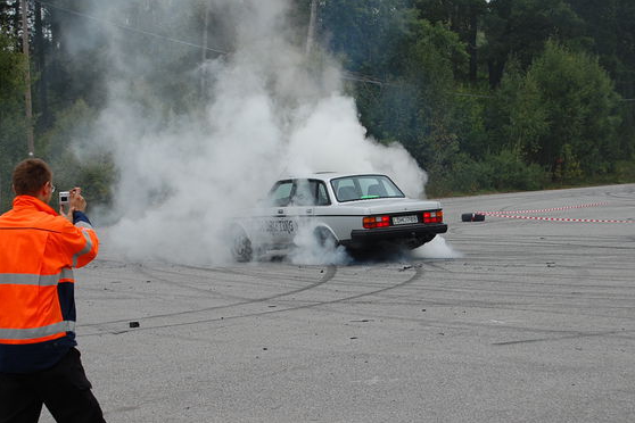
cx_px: 344
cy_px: 232
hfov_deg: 21.5
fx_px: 1668
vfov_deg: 14.5
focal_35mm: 95
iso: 200
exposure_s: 1/250
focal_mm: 55
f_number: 8
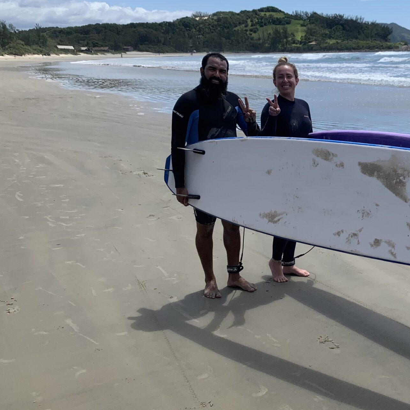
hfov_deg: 35.1
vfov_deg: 36.7
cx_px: 353
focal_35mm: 46
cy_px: 178
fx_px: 616
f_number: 1.8
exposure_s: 1/3289
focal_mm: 4.25
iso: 25
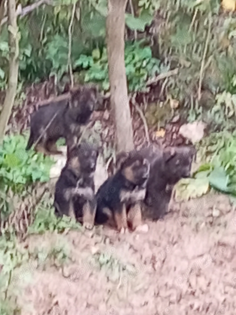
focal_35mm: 270
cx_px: 118
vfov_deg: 7.3
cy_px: 158
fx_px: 2455
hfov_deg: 5.5
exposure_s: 1/33.3
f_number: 1.8
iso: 127
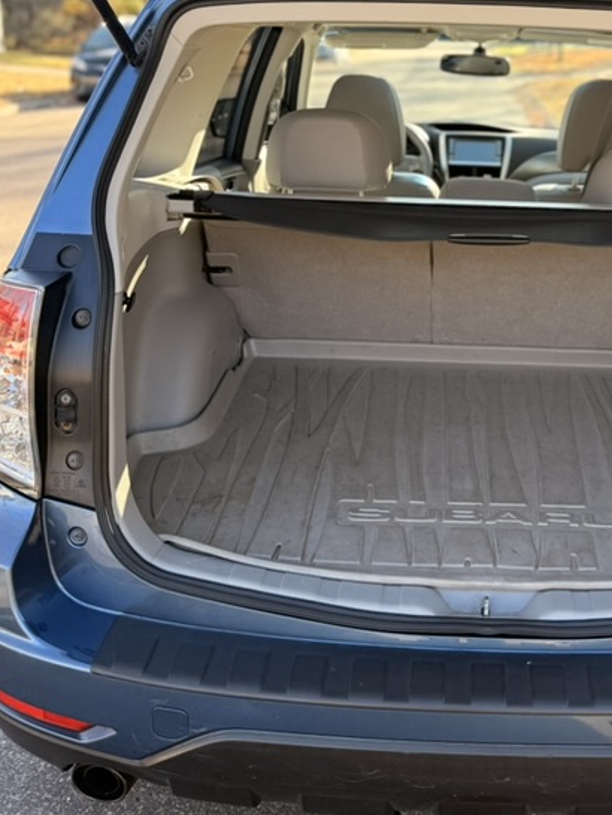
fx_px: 1060
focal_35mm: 45
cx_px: 475
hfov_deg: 31.5
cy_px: 263
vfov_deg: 41.4
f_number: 1.78
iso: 100
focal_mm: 6.76
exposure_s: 1/461
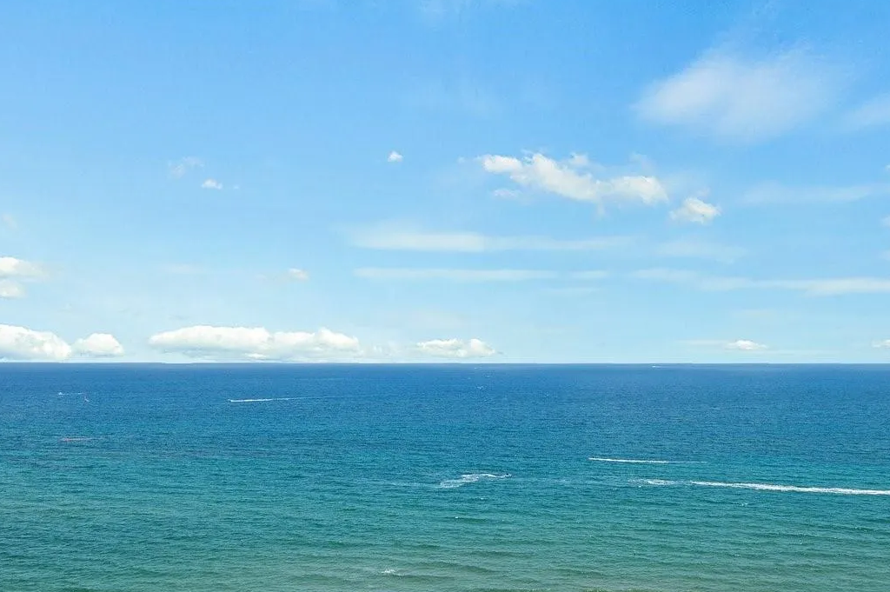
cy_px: 427
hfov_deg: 50.5
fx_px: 939
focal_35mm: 38
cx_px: 523
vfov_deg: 34.4
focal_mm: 19
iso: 200
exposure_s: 1/500
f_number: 8
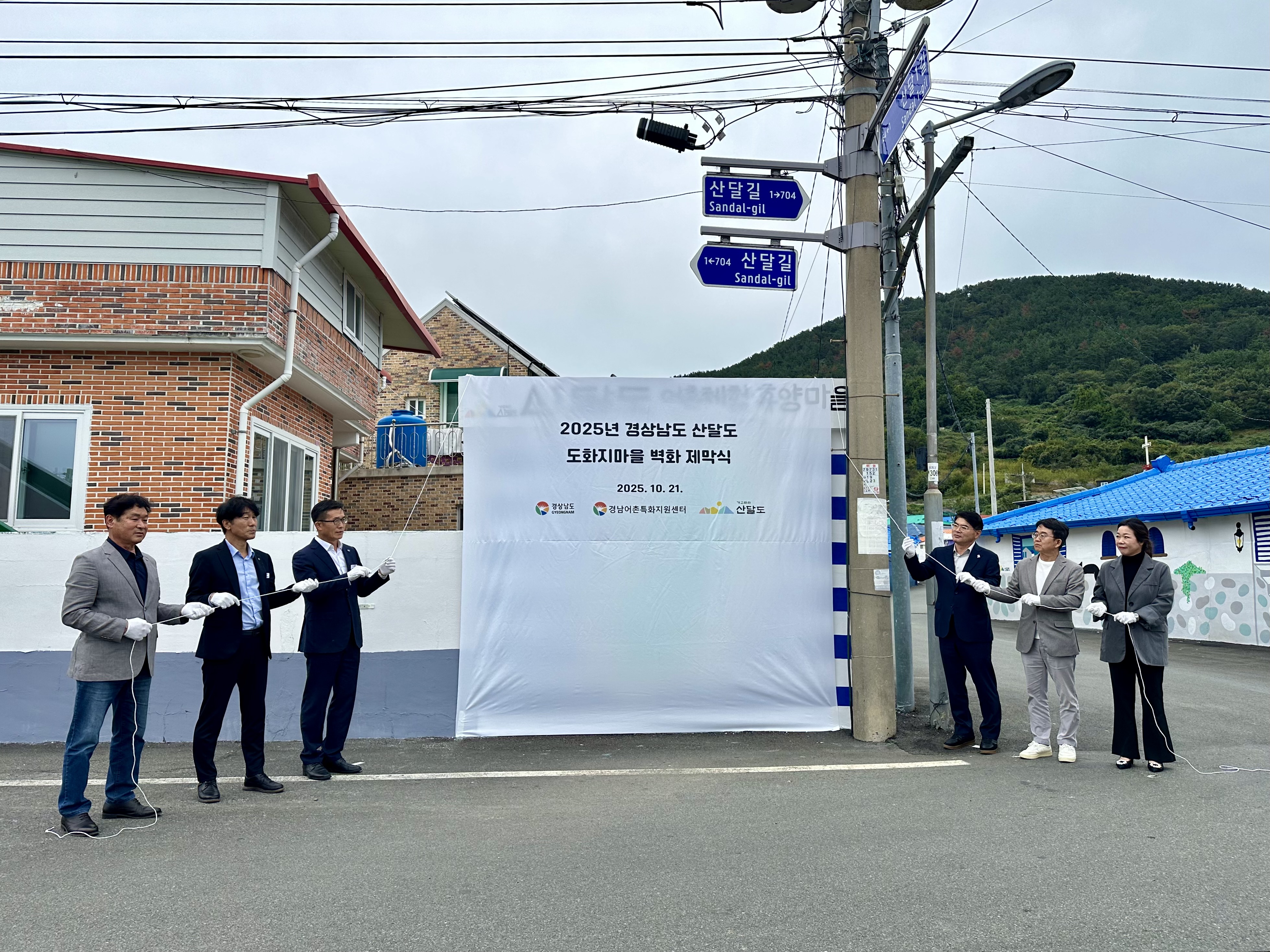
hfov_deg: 71.6
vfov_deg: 56.8
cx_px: 635
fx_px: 880
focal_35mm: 24
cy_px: 476
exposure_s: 1/2252
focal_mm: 6.86
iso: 80
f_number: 1.78
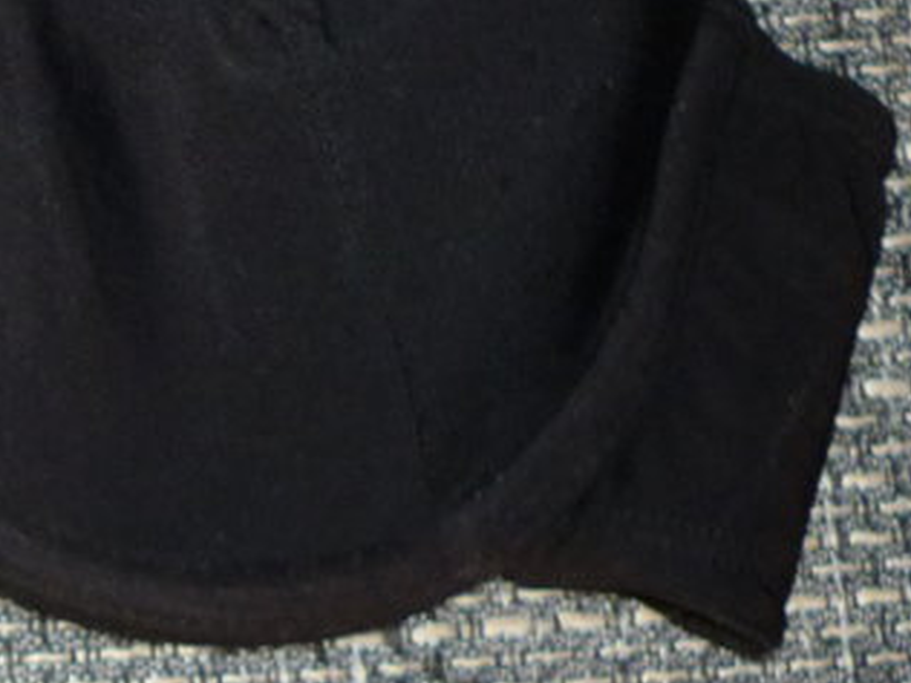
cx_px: -480
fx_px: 3658
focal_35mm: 139
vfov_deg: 10.6
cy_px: 9
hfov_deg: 13.3
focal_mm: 5.5
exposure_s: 1/30
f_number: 2.8
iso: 100
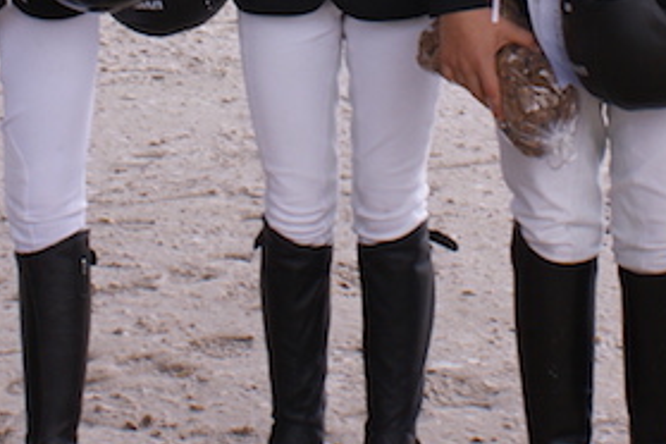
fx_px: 2645
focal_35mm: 143
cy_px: -261
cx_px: 391
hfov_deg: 14.3
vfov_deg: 9.3
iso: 100
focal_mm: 26
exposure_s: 1/80
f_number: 6.3
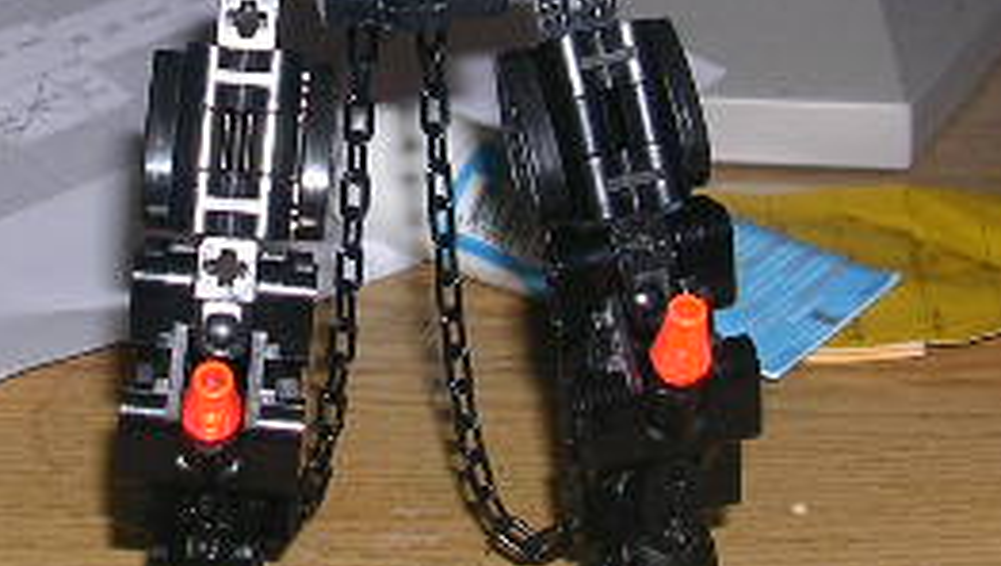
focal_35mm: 101
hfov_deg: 21.1
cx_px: 390
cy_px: 11
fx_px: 2684
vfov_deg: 11.9
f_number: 2.8
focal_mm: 5.8
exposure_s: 1/60.1
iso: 50
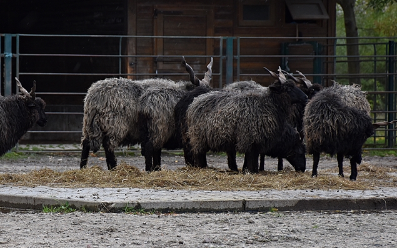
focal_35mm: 276
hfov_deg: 7.6
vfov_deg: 4.8
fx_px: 2986
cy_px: 128
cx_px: 120
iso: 400
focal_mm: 112
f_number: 5.6
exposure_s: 1/250
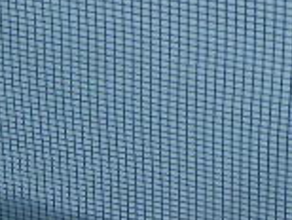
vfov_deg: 9.7
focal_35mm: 145
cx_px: 379
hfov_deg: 13.1
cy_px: -178
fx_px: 1225
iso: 123
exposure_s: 1/30
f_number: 2.8
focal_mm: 5.8
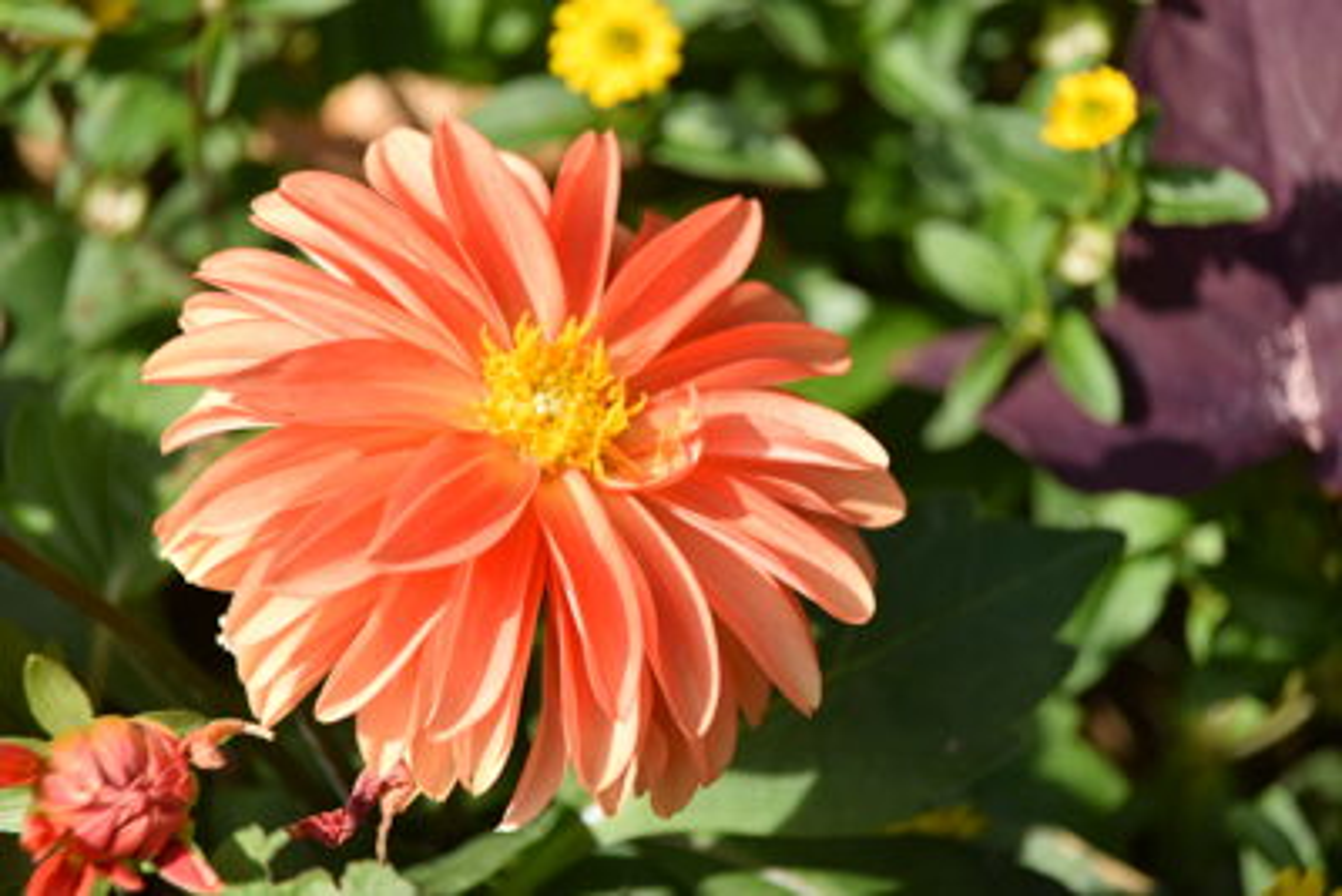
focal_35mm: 218
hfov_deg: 9.5
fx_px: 8110
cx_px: 671
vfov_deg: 6.3
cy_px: 448
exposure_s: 1/160
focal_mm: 145
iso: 100
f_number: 11
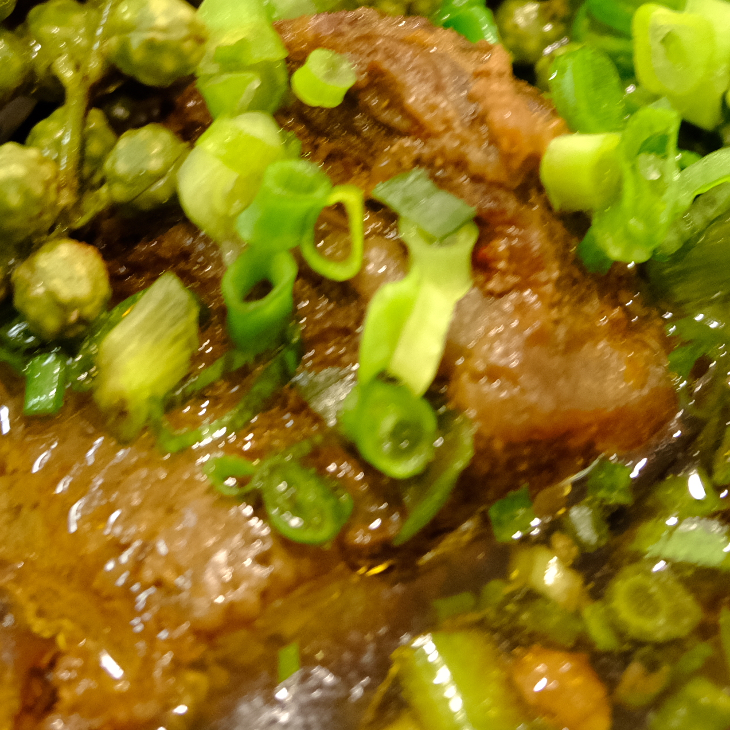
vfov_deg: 15.3
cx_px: 482
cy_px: 47
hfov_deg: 15.5
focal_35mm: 112
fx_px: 2672
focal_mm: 25.6
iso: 2000
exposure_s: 1/17
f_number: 4.4
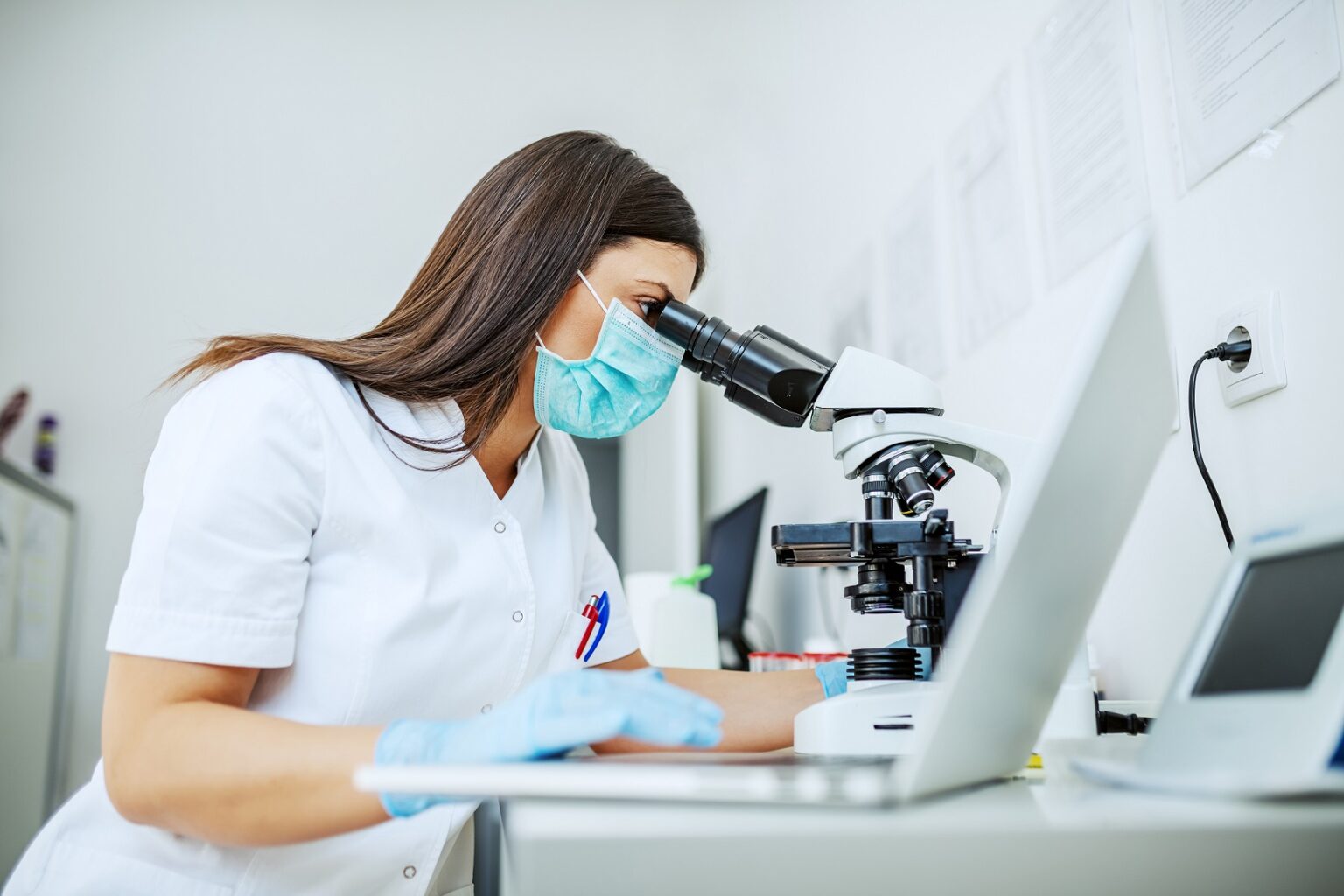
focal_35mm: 35
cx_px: 672
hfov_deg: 54.4
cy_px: 448
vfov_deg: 37.9
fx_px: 1307
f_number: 2
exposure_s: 1/500
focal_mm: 35
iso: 200
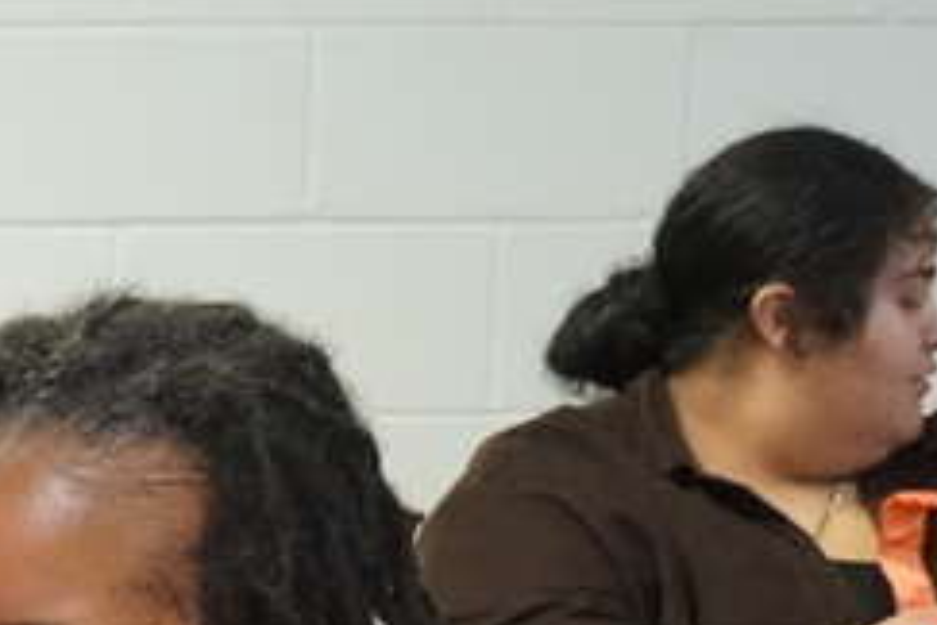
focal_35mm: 196
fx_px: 5104
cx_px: -563
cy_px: 1163
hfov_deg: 10.1
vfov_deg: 6.8
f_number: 4.5
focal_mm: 31
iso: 6400
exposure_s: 1/125
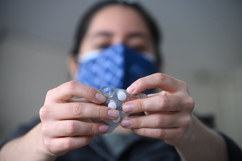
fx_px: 672
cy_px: 80
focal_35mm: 100
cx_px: 121
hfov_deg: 20.4
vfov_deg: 13.7
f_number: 4
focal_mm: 100
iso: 800
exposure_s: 1/125
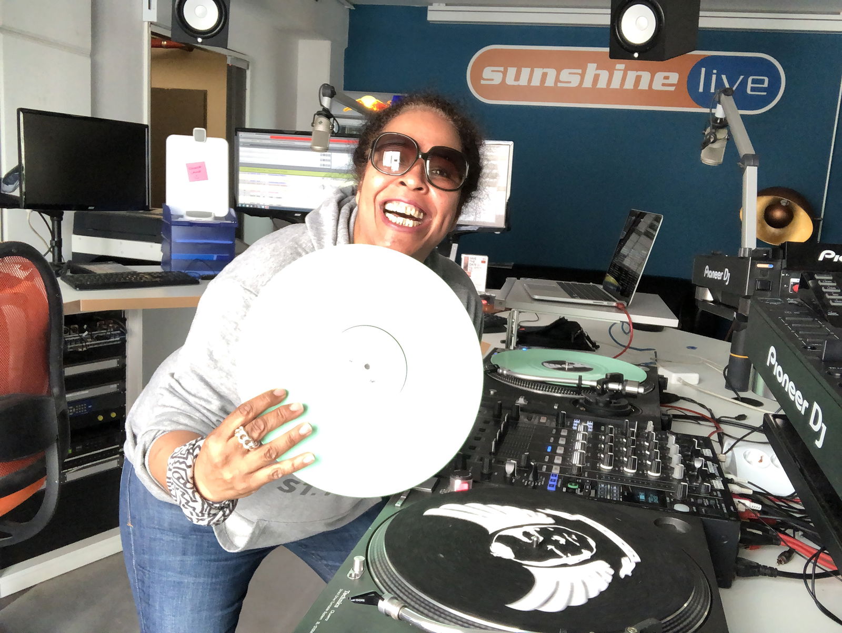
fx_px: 779
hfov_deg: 56.8
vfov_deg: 44.2
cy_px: 316
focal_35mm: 32
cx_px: 421
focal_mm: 2.87
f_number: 2.2
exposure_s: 1/60
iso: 160
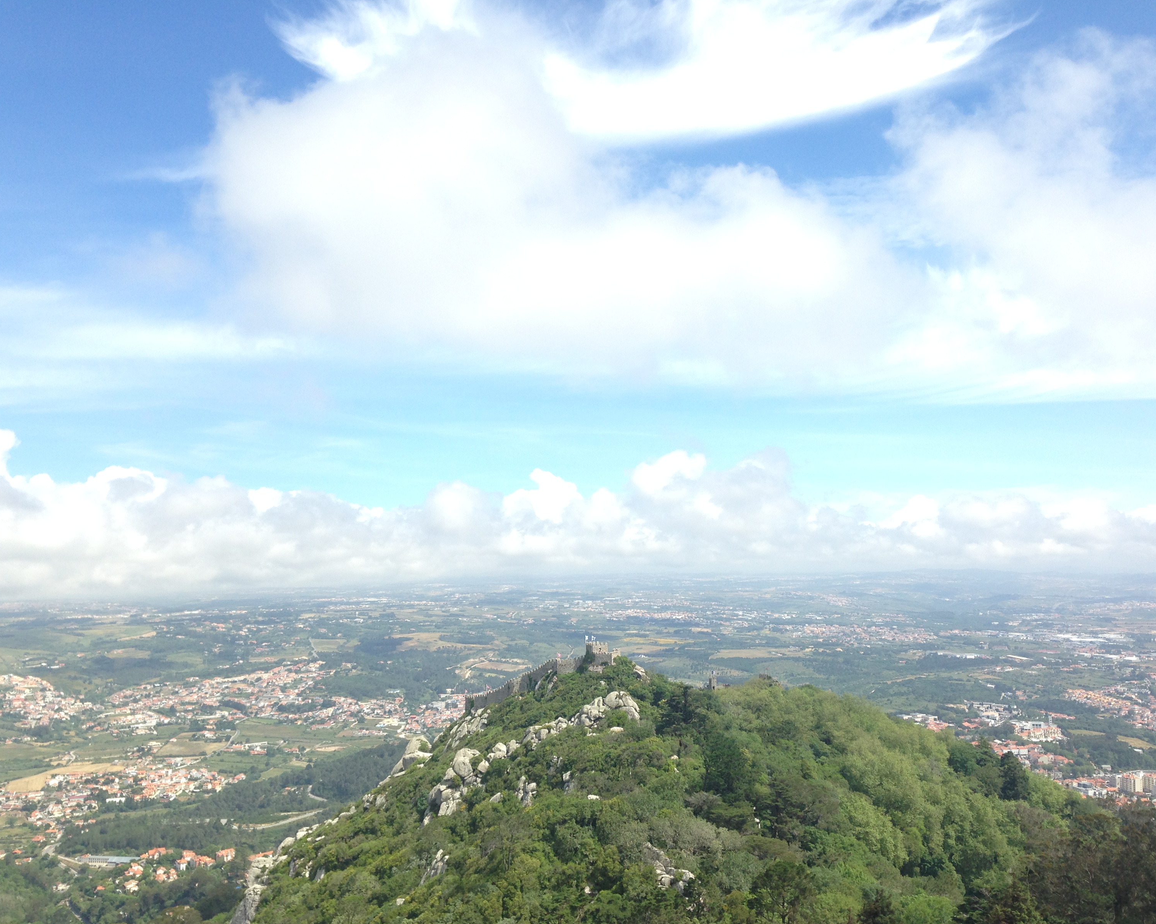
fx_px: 1197
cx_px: 586
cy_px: 467
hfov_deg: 51.5
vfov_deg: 42.2
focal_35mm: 35
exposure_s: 1/1085
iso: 50
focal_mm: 4.12
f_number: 2.4
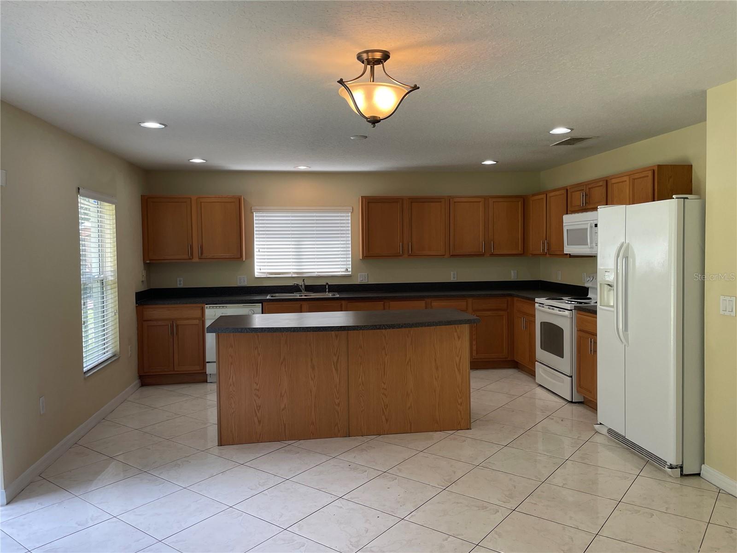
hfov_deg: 67.3
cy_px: 276
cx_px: 368
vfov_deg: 53.1
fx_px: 554
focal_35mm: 26
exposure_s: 1/120
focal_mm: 4.2
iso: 50
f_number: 1.6
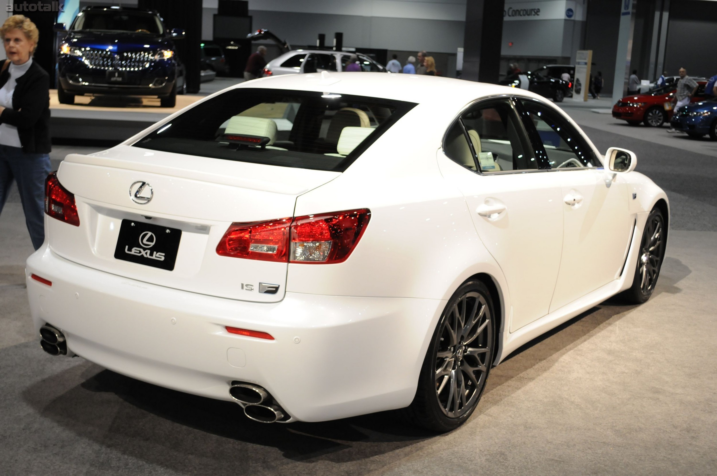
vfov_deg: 28.0
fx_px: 955
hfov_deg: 41.2
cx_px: 358
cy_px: 238
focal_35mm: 48
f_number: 4.8
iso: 800
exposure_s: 1/60
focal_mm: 32
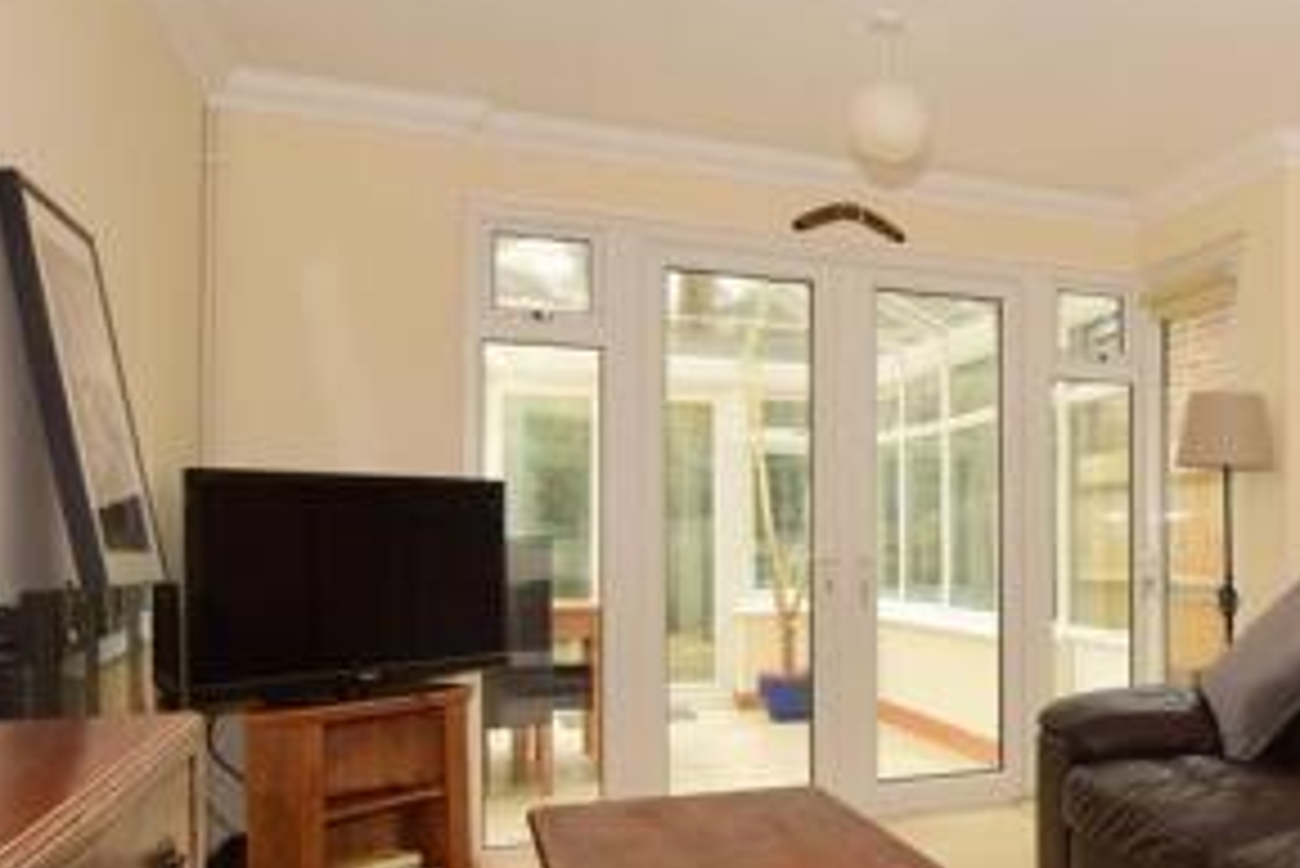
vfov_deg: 38.8
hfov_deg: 49.0
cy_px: 519
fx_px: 1228
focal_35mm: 34
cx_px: 1201
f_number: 9
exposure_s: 1/60
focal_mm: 10
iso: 500
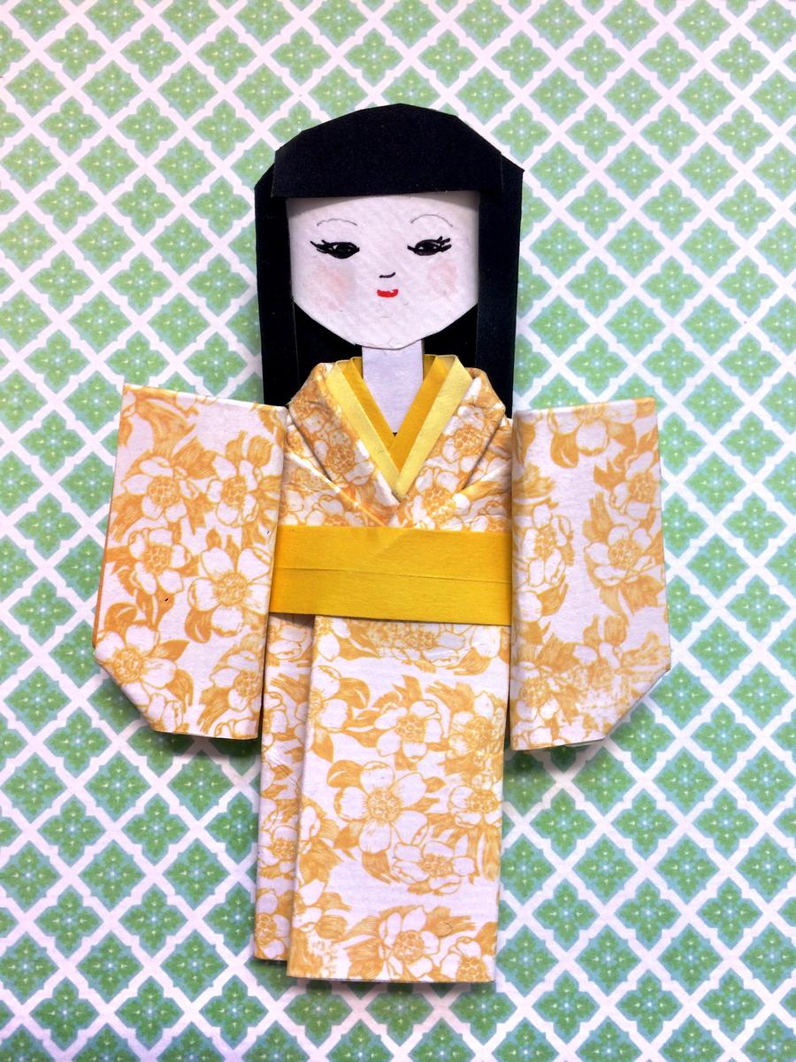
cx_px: 398
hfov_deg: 48.2
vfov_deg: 61.7
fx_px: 889
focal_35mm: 29
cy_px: 531
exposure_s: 1/50
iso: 40
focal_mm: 4.15
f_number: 2.2
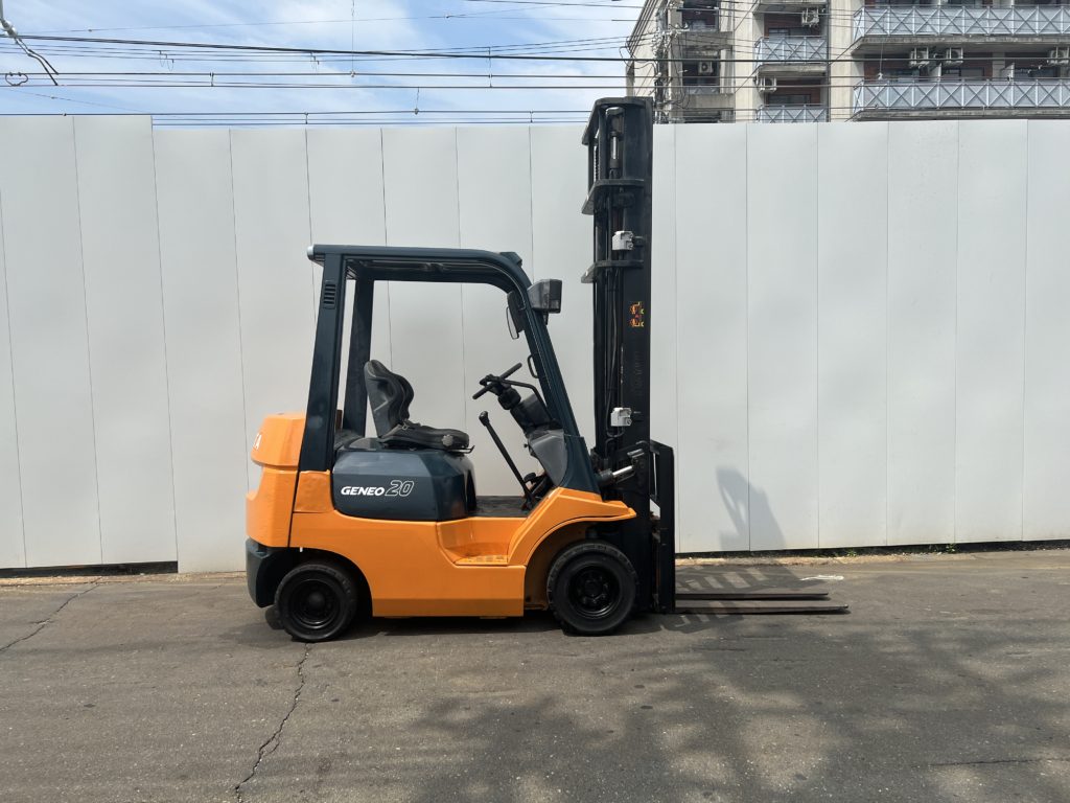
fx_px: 804
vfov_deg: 53.1
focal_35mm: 26
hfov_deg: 67.3
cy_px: 402
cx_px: 535
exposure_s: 1/5319
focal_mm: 5.7
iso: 50
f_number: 1.5
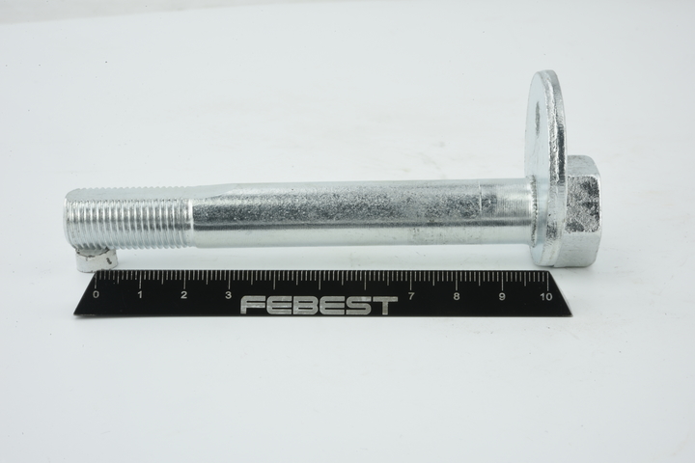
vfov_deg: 22.6
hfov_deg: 33.4
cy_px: 232
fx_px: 1158
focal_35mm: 60
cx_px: 348
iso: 64
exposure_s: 1/2
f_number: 36
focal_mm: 60
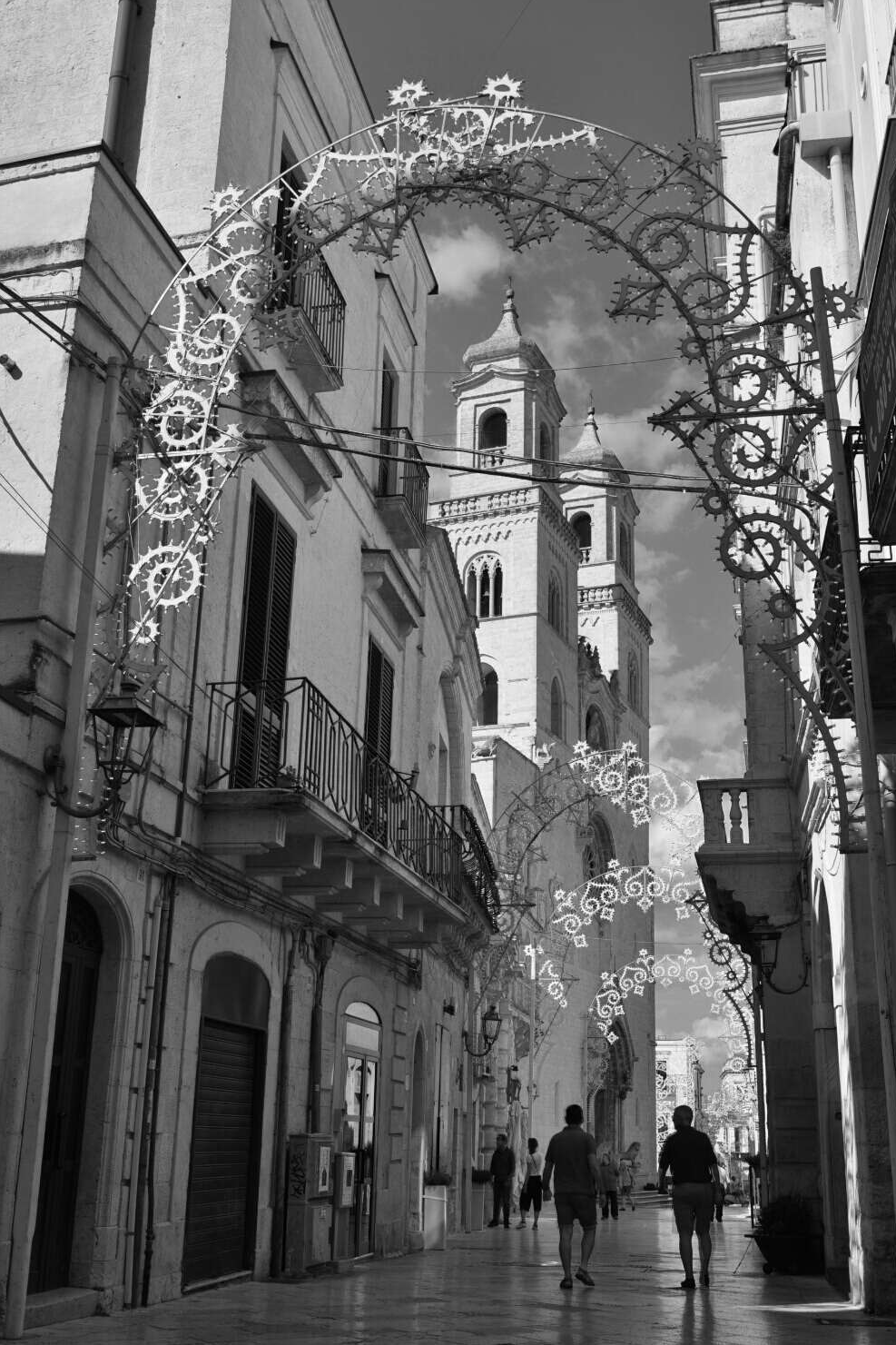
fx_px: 1307
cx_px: 468
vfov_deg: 54.4
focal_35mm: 35
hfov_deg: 37.8
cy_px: 687
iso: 100
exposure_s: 1/160
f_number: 11
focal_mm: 32
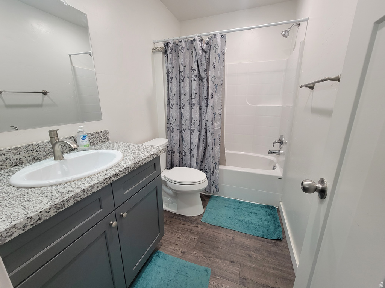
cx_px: 192
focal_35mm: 13
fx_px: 145
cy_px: 144
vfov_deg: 89.9
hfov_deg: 106.2
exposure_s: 1/60
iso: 160
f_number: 2.2
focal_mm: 2.2
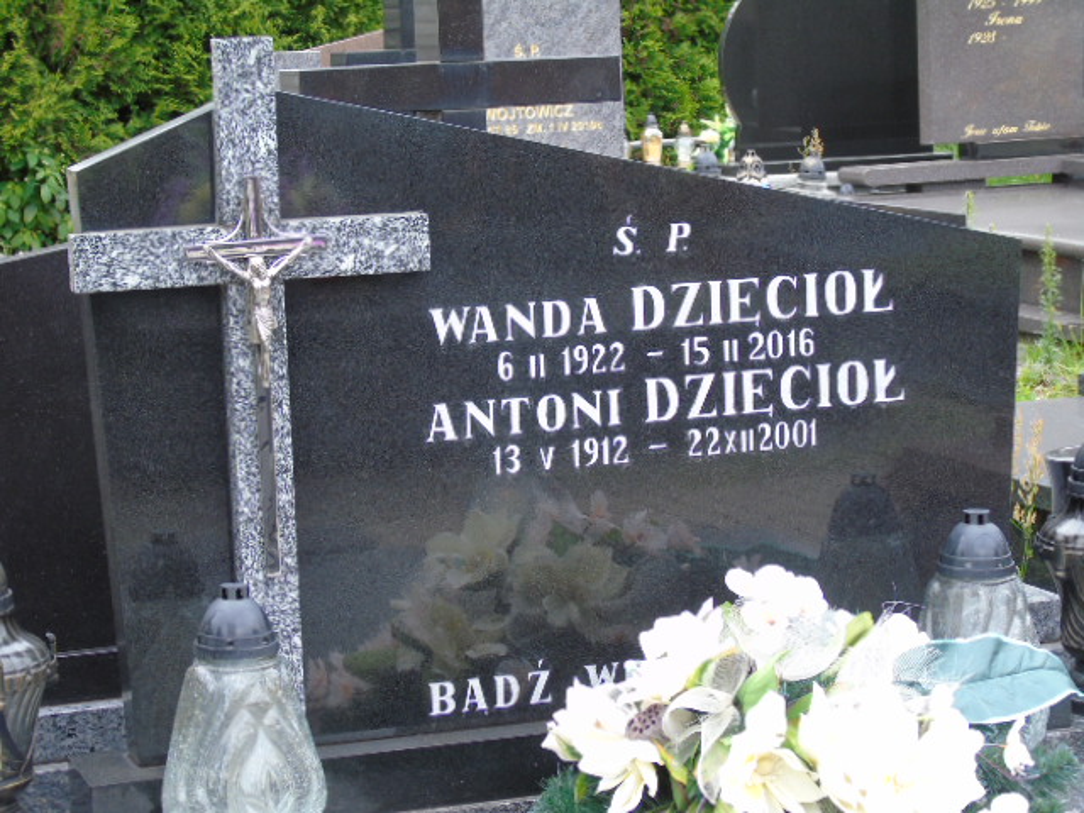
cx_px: 542
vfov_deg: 15.7
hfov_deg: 20.9
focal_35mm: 94
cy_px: 406
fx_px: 2944
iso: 100
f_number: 4.3
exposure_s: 1/40
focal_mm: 17
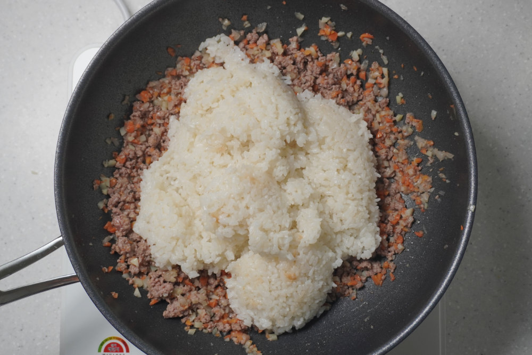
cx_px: 266
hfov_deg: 49.6
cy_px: 178
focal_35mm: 39
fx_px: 576
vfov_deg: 34.2
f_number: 5
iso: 500
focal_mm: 26
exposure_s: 1/125
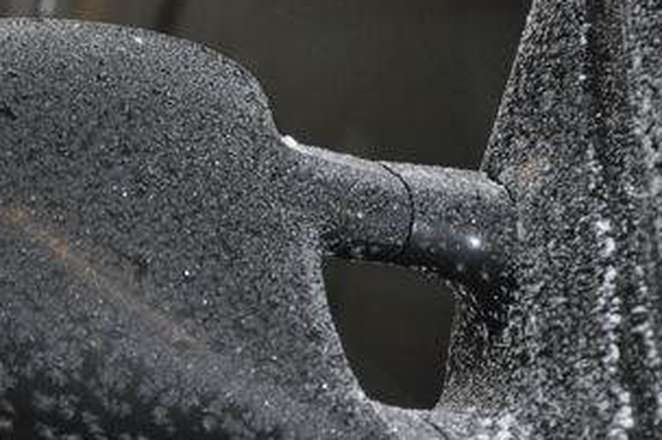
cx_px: 68
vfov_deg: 6.2
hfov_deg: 9.3
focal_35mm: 221
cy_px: 347
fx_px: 4060
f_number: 5.3
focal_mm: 70
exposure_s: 1/60
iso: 800
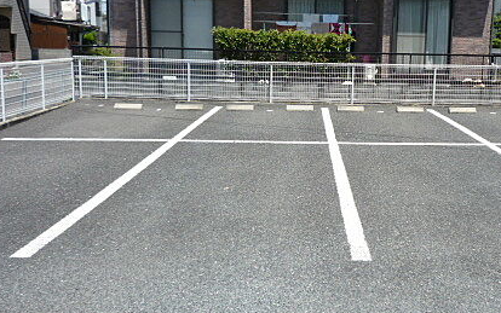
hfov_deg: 47.7
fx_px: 560
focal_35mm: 41
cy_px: 141
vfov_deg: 31.3
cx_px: 316
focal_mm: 4.4
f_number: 4
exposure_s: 1/640
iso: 100
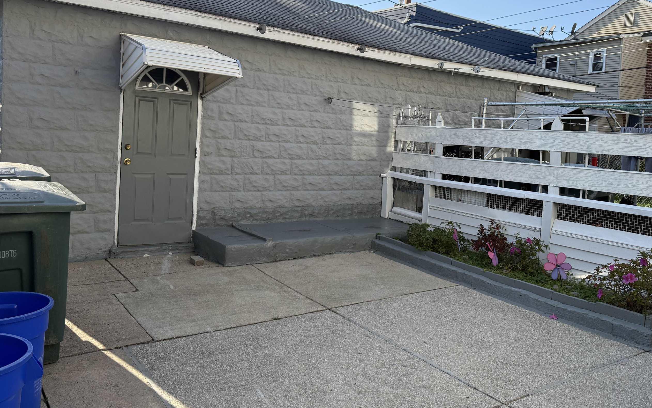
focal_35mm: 31
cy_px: 169
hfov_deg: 61.0
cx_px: 372
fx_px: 551
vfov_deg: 40.5
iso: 100
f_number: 1.78
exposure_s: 1/2703
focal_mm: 6.76
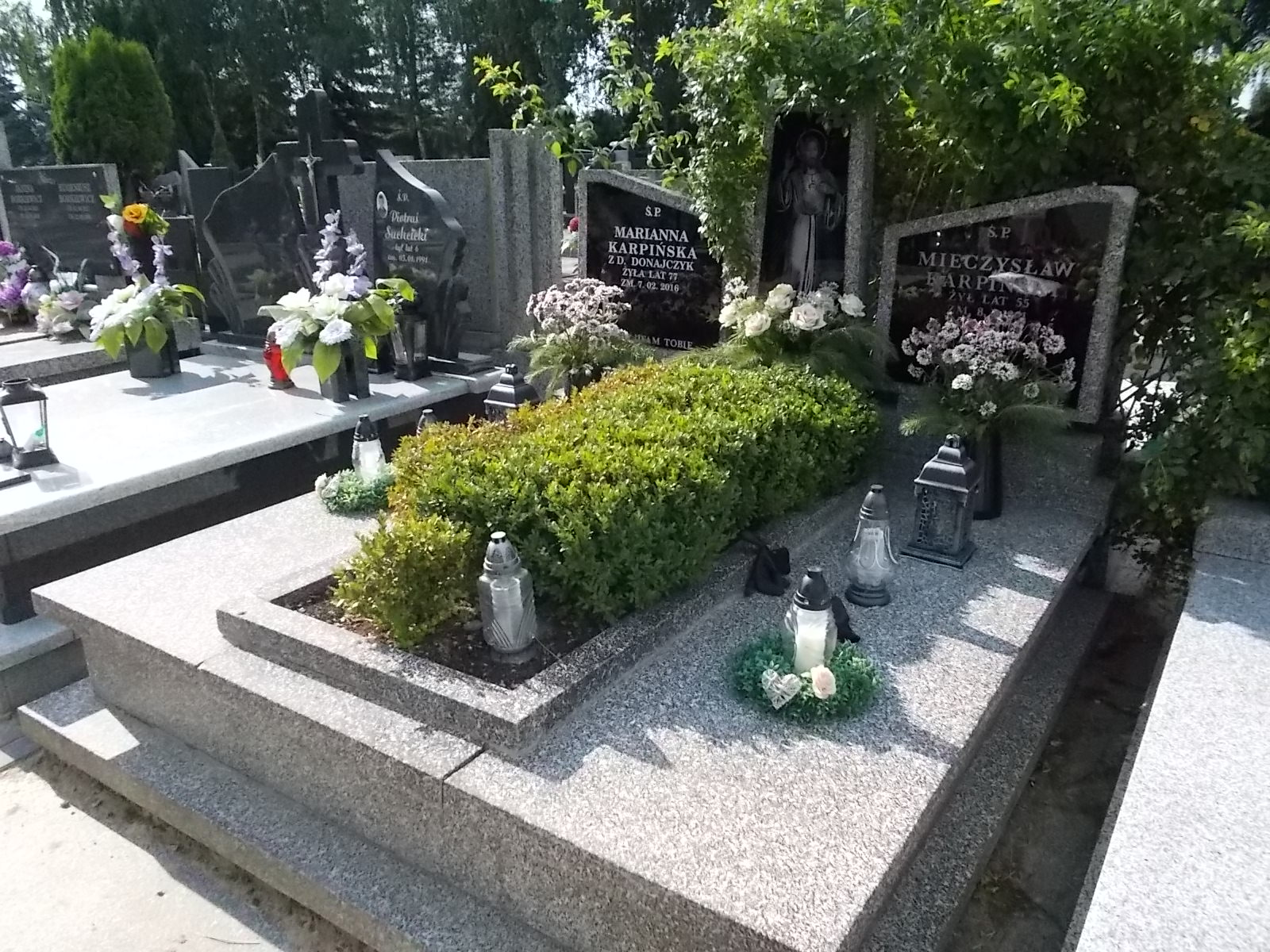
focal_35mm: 26
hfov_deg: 67.3
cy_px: 476
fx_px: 954
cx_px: 635
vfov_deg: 53.1
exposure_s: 1/400
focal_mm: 4.6
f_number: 8
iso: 400
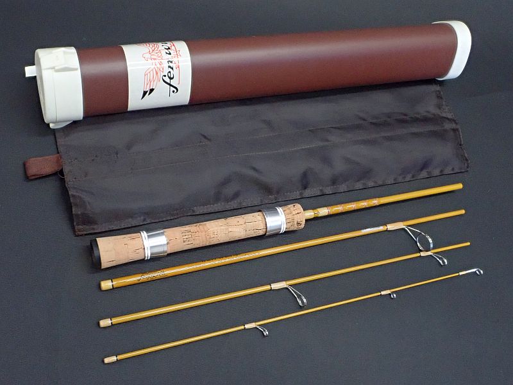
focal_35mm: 38
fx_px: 563
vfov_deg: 37.7
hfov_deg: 49.0
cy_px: 192
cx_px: 256
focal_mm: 6.86
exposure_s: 1/40
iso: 1250
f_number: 3.5
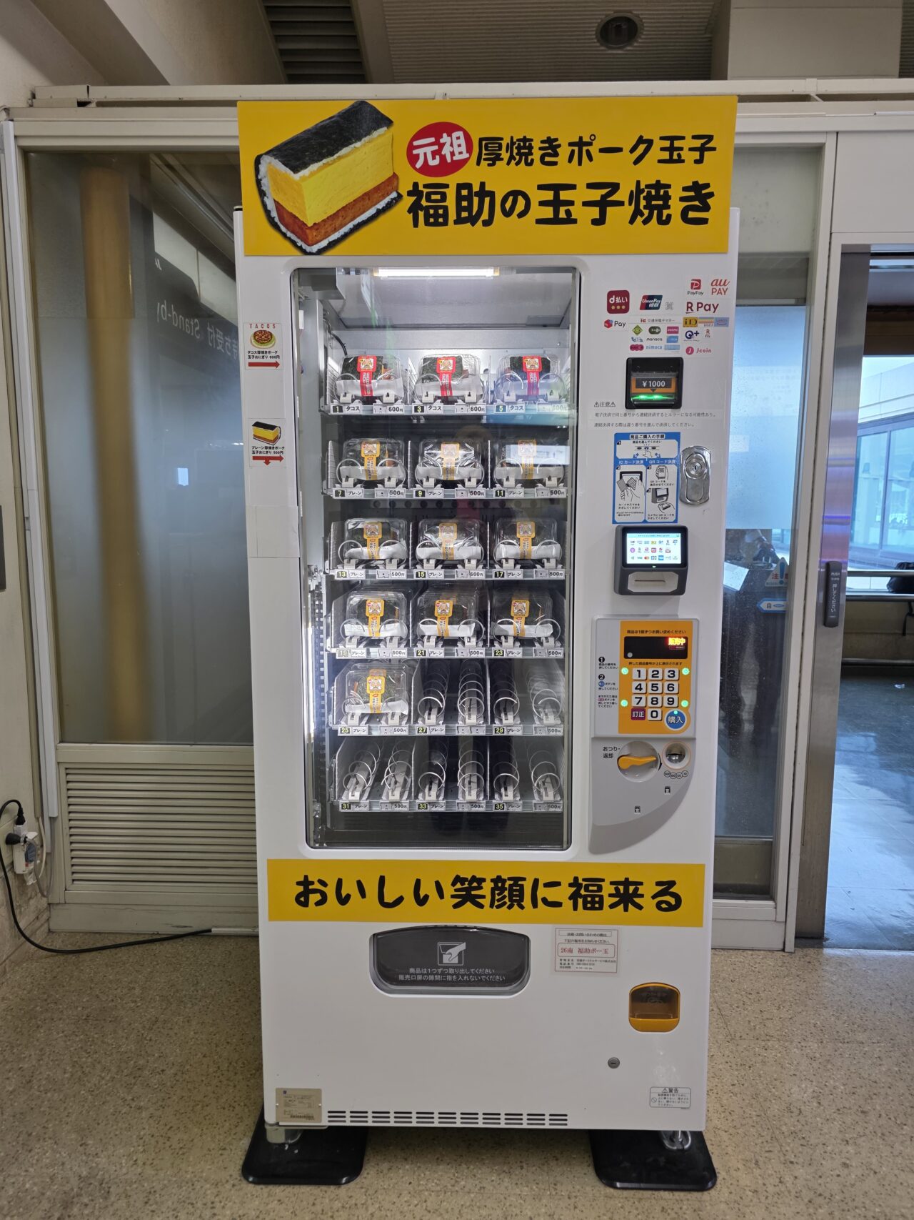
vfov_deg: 73.9
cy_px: 610
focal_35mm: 23
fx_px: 810
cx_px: 457
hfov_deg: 58.9
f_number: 1.7
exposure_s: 1/60
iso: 125
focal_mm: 6.3
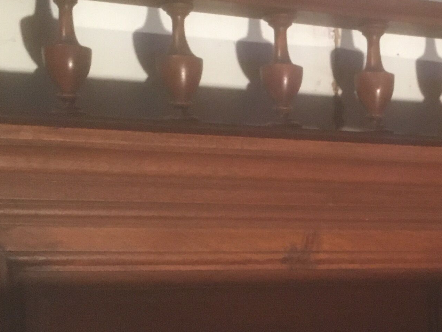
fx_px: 1175
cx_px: 432
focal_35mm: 92
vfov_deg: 15.8
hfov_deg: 20.7
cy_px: 324
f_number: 2.2
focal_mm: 4.15
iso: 200
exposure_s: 1/20
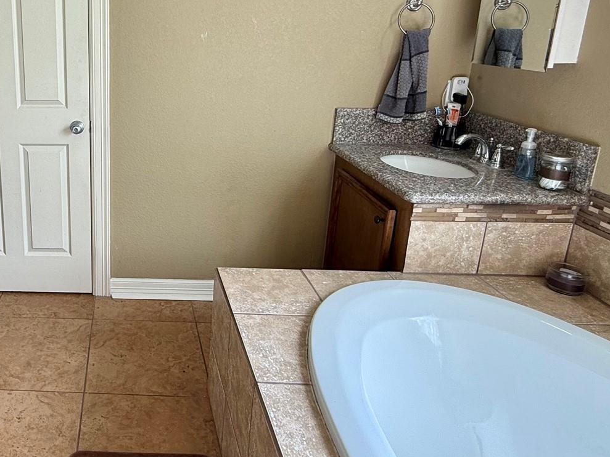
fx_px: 511
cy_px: 147
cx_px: 104
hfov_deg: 56.2
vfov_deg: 47.3
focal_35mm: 29
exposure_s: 1/135
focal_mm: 2.22
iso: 50
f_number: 2.2
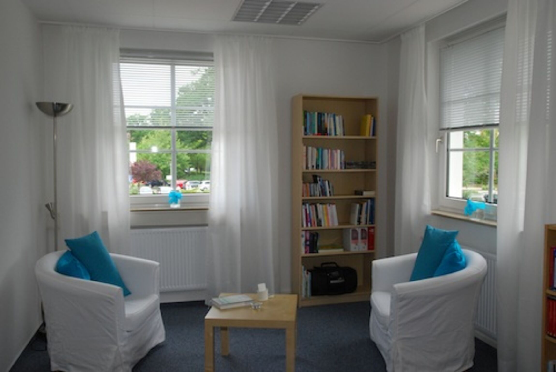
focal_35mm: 30
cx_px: 278
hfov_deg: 61.9
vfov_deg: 43.7
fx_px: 464
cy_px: 186
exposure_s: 1/200
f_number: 8
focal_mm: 20
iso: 800
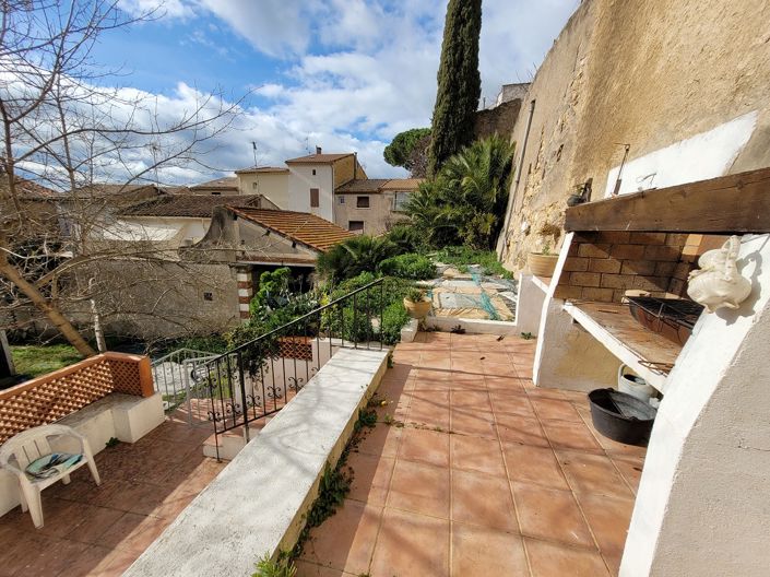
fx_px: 289
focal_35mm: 13
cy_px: 288
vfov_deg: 89.9
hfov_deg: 106.2
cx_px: 385
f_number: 2.2
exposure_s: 1/2277
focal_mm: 1.74
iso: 40
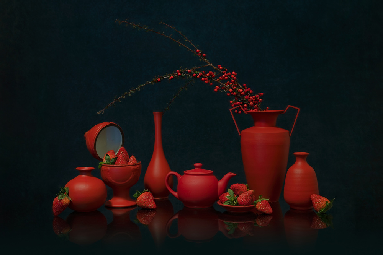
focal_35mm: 54
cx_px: 192
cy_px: 128
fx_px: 575
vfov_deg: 25.1
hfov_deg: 36.9
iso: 100
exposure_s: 2.5
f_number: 11
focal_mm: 54
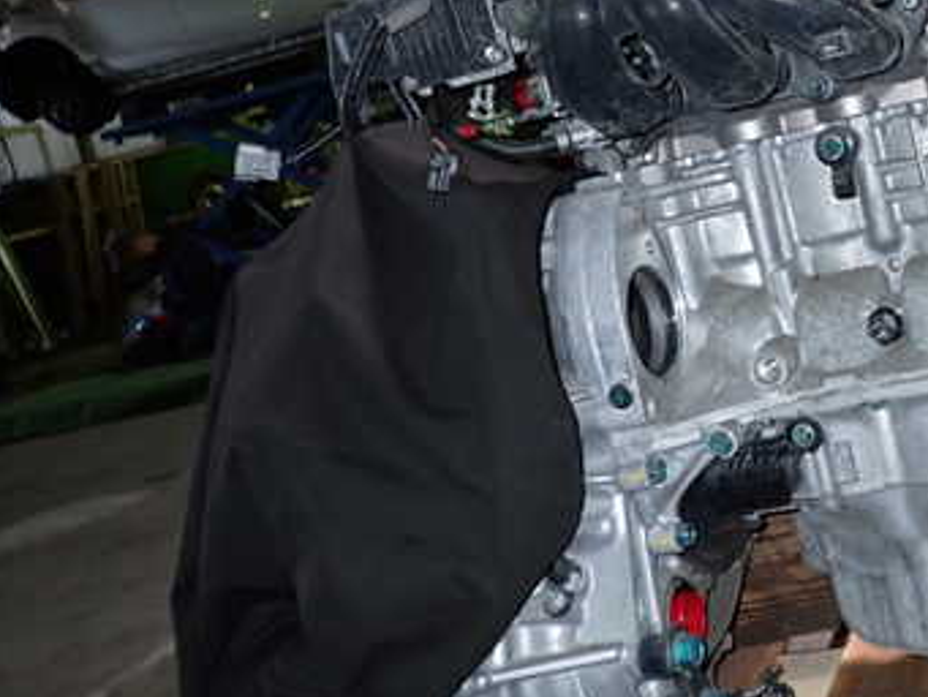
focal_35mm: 44
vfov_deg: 32.2
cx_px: 808
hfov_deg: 40.2
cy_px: 166
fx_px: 1180
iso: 250
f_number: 5.6
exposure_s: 1/30
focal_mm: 4.5
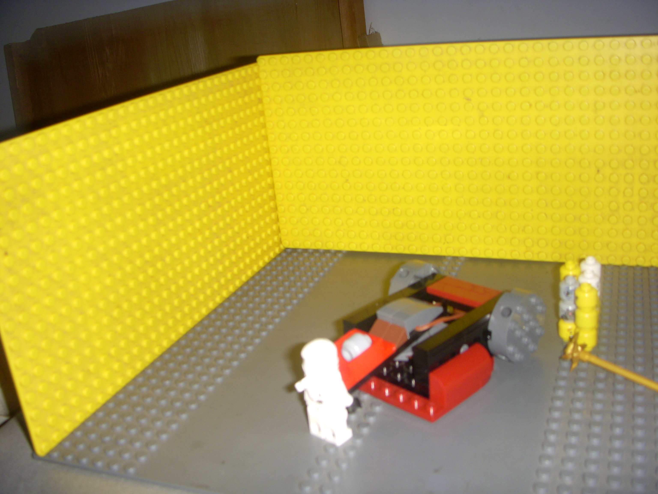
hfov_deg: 49.0
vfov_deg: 37.7
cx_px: 329
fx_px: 722
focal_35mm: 38
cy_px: 247
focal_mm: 6.3
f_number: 3.3
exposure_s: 1/30
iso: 100
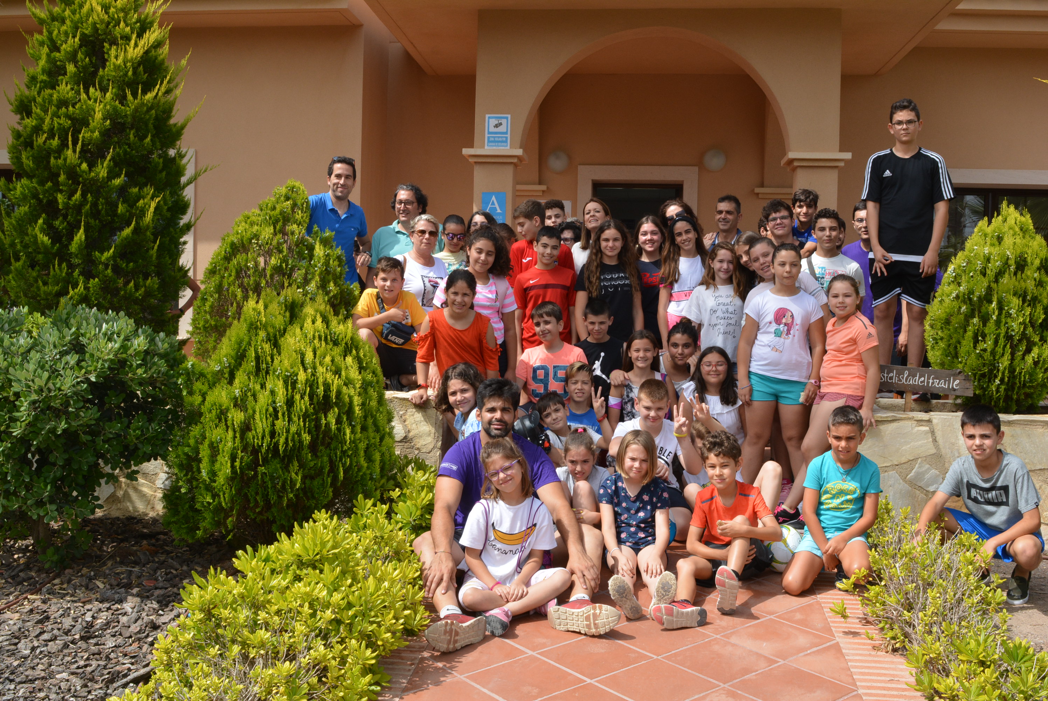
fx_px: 1092
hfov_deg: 51.2
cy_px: 350
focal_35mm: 38
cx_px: 524
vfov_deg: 35.6
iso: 400
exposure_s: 1/200
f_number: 16
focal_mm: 25
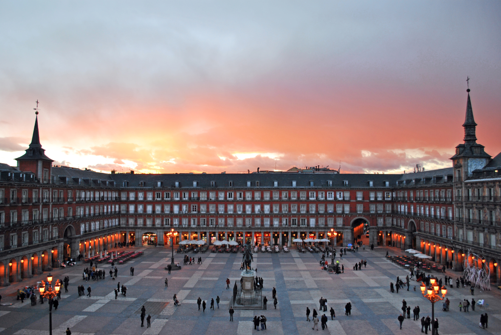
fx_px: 376
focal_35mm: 27
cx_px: 250
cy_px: 168
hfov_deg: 67.3
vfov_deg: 48.1
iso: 200
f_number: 4.5
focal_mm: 18
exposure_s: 1/80
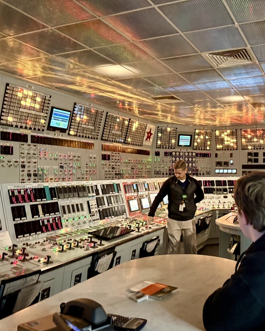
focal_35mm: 32
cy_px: 169
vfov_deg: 55.7
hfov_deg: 44.8
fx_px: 314
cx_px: 186
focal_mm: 6.76
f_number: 1.78
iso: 1000
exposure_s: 1/30
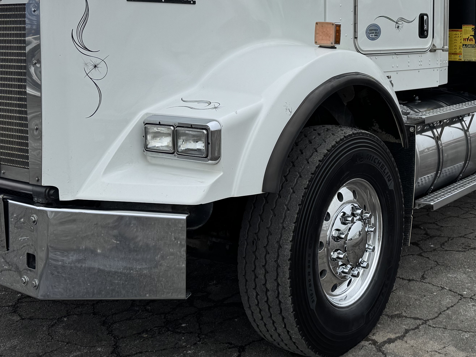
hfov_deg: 36.4
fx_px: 715
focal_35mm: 52
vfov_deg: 27.3
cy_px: 52
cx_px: 325
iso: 80
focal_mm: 6.76
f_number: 1.78
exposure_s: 1/2710
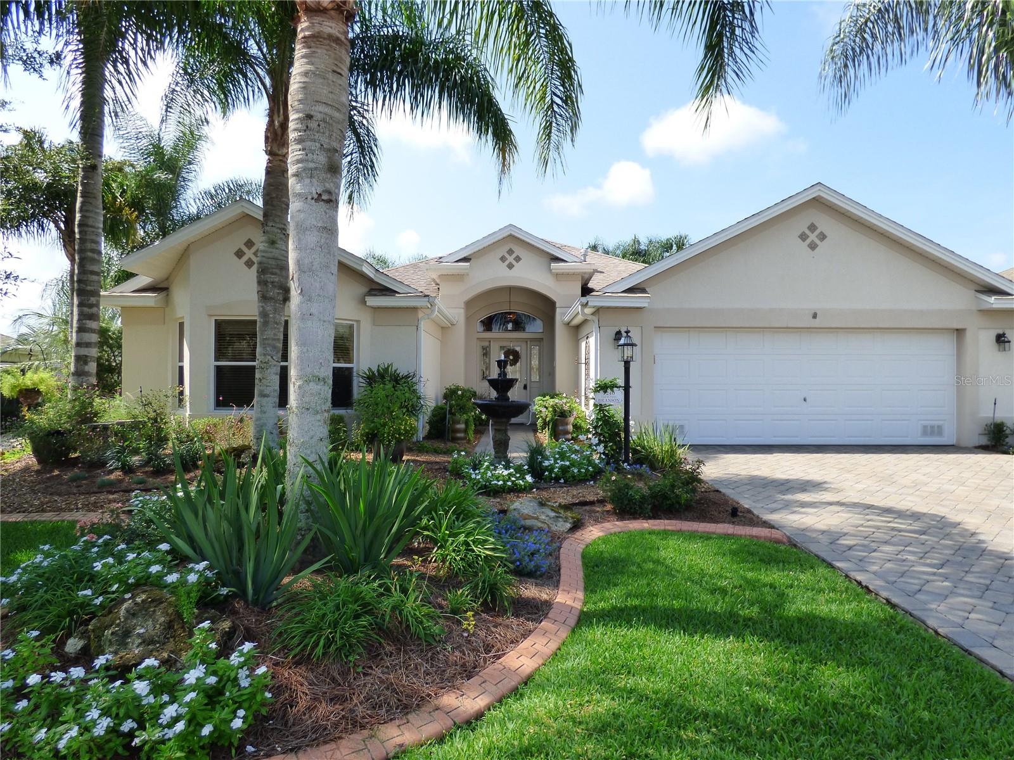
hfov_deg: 81.7
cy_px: 380
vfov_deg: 66.0
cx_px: 507
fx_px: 586
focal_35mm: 20
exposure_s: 1/800
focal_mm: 3.58
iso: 200
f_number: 3.2
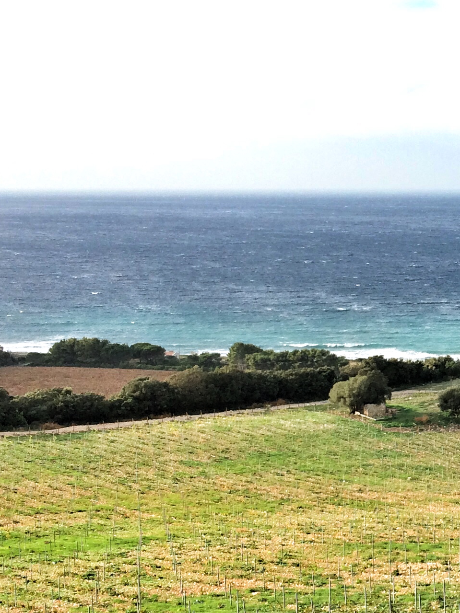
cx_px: 522
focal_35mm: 74
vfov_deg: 26.3
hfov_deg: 19.0
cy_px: 326
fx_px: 1311
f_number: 2.2
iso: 32
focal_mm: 4.15
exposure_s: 1/456
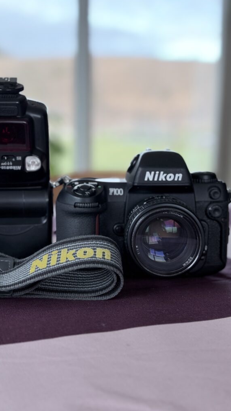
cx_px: 90
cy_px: 203
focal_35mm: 53
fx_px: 577
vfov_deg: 39.2
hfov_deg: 22.6
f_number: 1.78
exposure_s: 1/60
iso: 100
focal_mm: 6.76
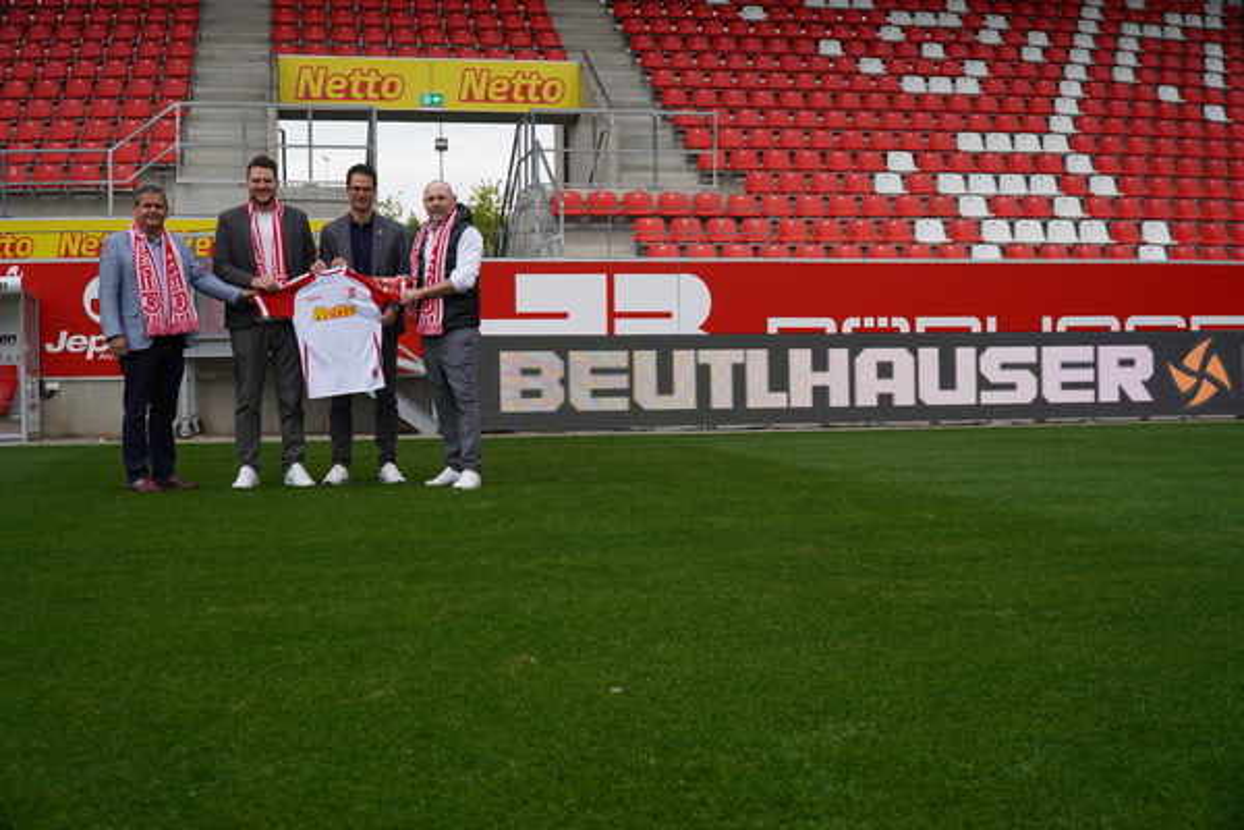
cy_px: 415
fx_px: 1399
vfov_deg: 33.0
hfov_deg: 47.9
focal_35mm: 40
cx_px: 622
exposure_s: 1/160
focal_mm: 27
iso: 100
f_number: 4.5
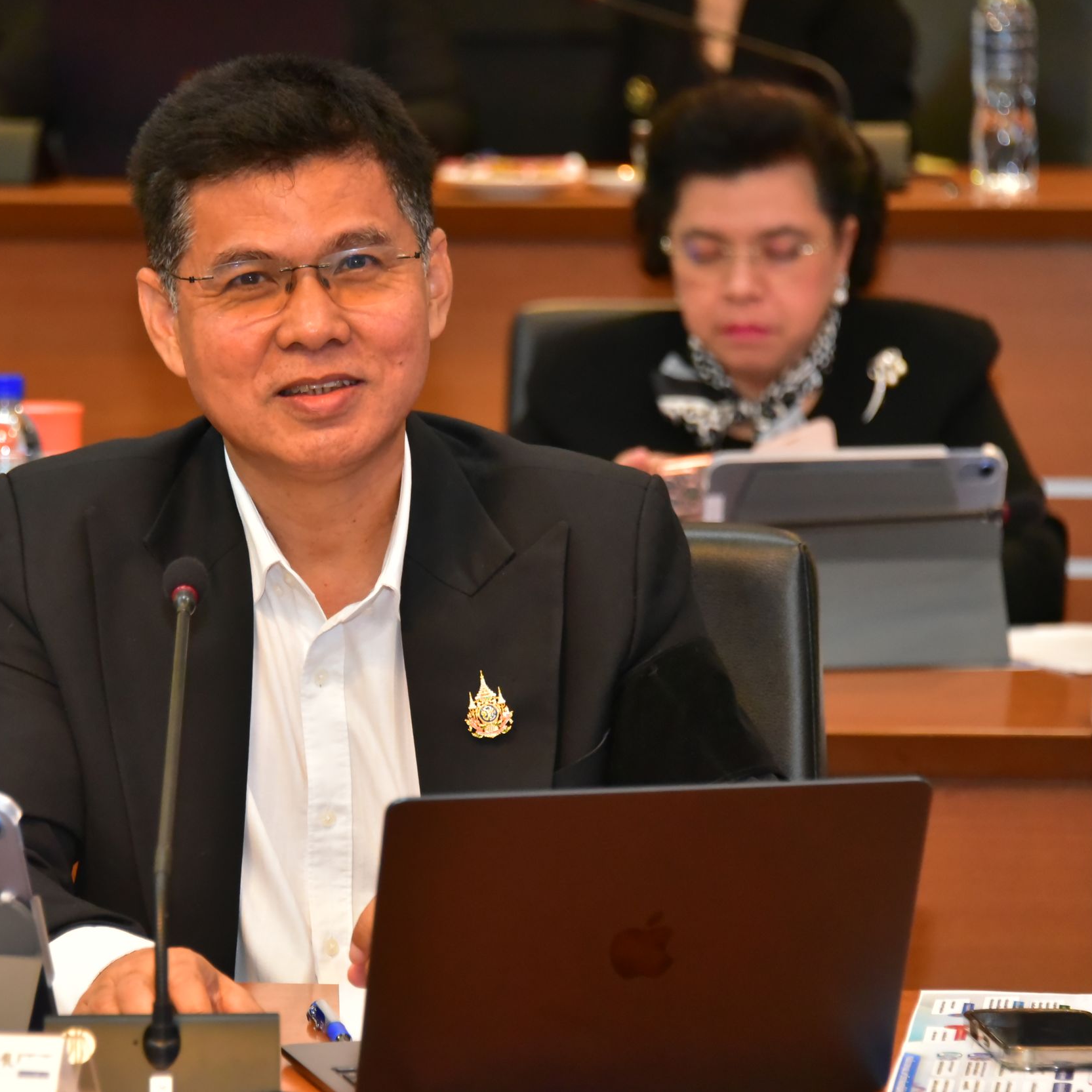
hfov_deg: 8.1
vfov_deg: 8.1
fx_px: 7745
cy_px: 545
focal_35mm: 217
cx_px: 362
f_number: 5.6
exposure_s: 1/100
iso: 6400
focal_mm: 170
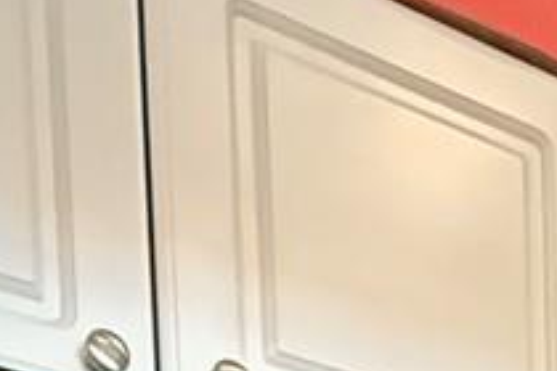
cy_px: 1314
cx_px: 987
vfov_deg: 8.7
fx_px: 1717
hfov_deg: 15.8
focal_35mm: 111
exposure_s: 1/60
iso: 1600
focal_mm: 2.22
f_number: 2.2
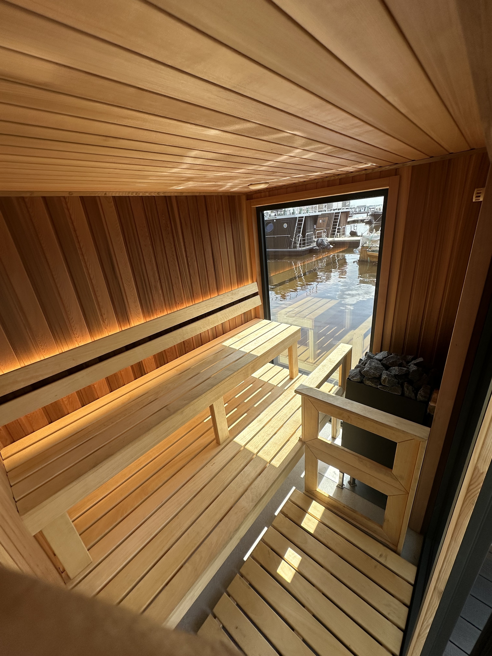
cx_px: 246
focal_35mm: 14
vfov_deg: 102.1
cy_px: 328
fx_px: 265
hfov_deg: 85.7
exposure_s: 1/383
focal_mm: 2.22
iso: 40
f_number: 2.2
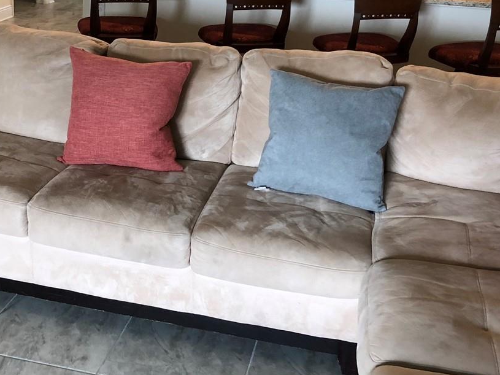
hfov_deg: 34.7
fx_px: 794
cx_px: 179
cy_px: 63
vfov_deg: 26.0
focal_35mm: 55
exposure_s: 1/15
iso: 50
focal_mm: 3.99
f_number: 1.8
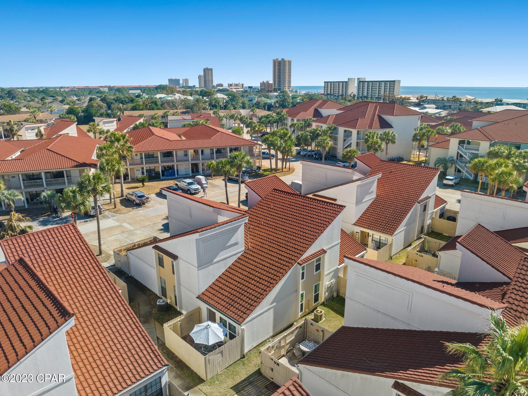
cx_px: 264
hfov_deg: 71.6
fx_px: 366
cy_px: 198
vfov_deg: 56.8
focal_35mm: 24
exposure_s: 1/640
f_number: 2.8
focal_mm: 12.29
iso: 140
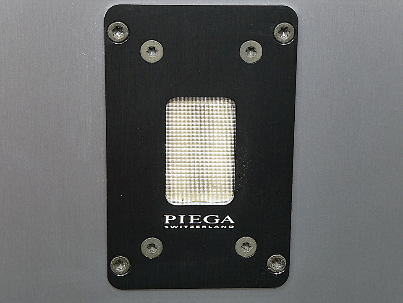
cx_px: 202
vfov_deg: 16.4
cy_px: 152
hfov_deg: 21.8
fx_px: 1048
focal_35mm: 90
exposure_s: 1/2.5
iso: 400
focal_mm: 16.1
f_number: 7.1
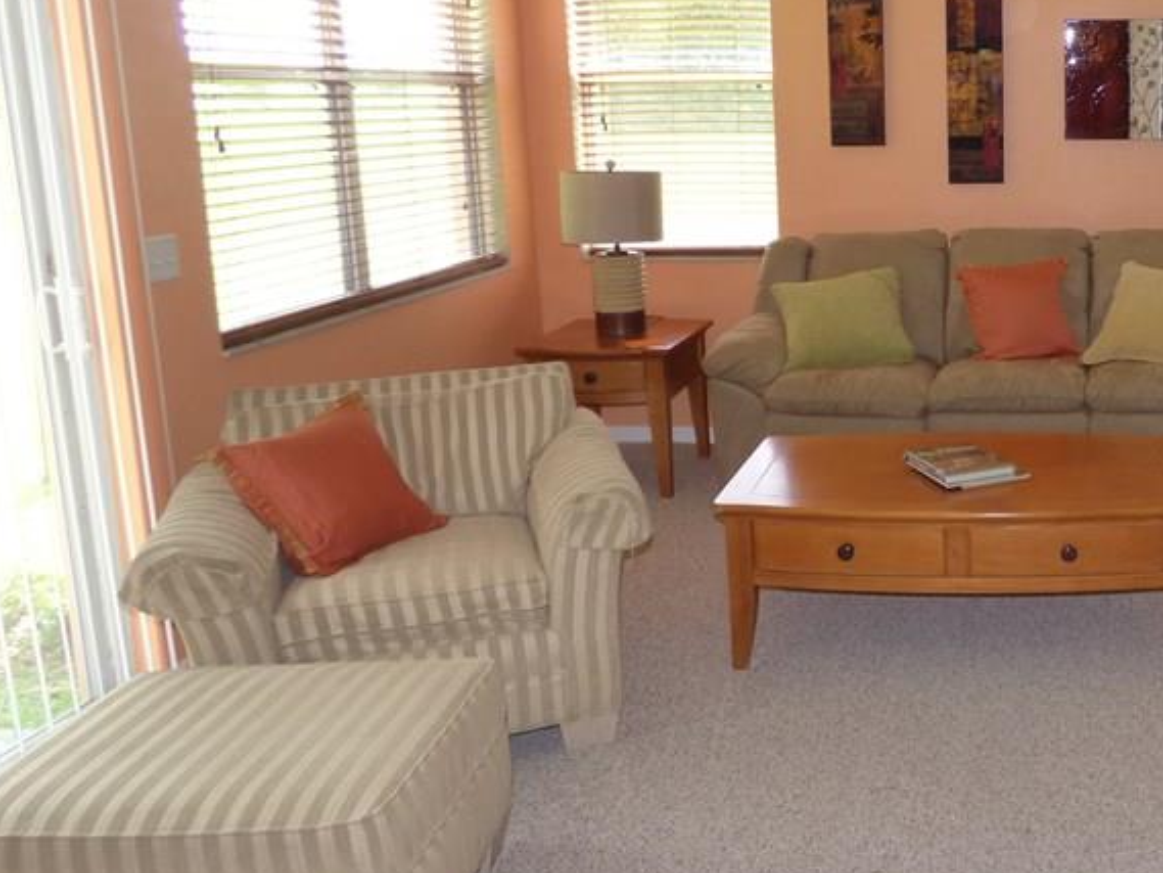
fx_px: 1210
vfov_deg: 39.3
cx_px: 969
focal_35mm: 36
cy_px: 313
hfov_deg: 47.8
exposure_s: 1/80
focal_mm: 3.58
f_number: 2.8
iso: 160
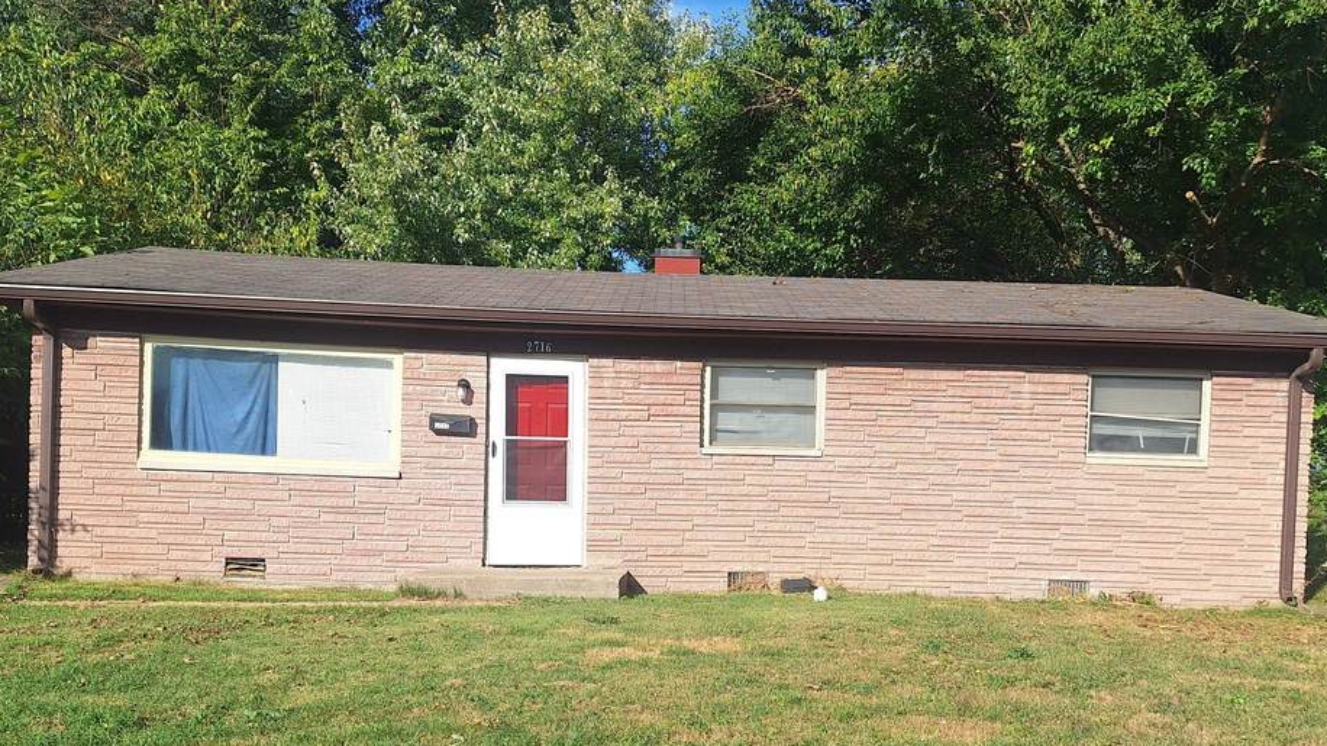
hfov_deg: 56.6
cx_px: 707
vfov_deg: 33.2
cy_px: 540
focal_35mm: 35
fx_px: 1231
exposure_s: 1/2268
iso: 40
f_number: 1.8
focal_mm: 5.54
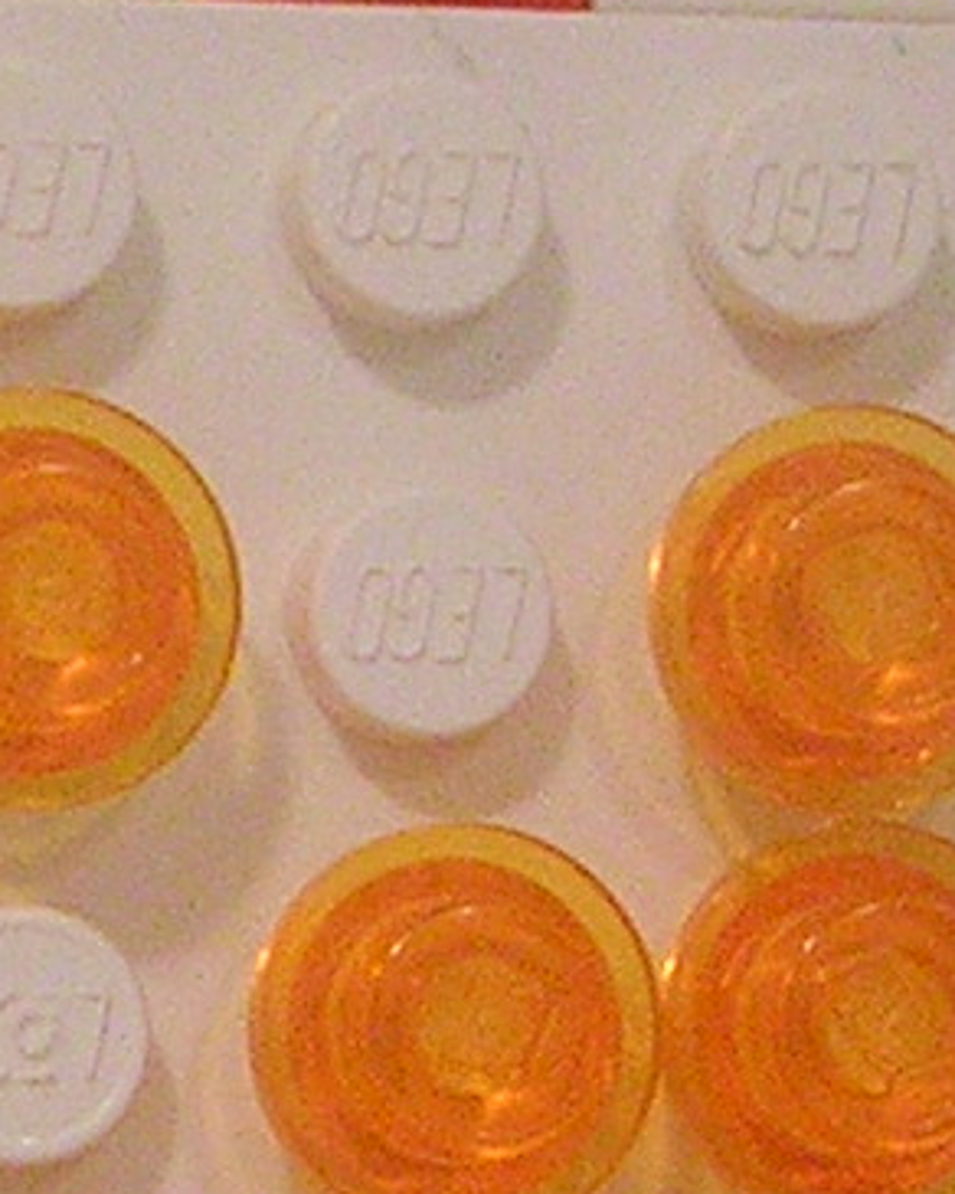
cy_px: 818
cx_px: 255
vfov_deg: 9.3
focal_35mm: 208
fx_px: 7349
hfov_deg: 7.4
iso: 132
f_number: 2.8
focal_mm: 5.8
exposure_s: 1/5
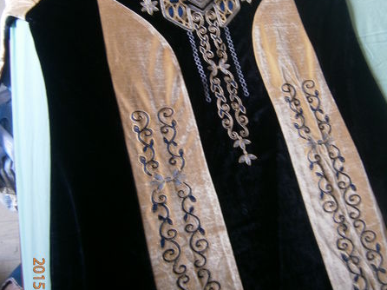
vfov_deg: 40.4
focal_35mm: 35
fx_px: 391
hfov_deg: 52.7
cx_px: 194
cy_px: 109
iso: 100
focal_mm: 4.7
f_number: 2.8
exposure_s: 1/30
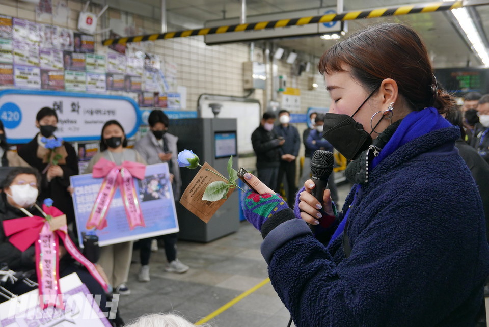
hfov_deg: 51.8
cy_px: 164
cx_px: 244
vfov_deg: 36.0
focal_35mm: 37
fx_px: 503
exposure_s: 1/80
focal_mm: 16.5
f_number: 2.4
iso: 500
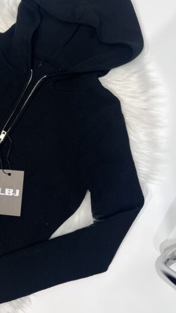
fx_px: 349
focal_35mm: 42
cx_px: 24
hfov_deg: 27.5
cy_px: 104
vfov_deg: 47.6
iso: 50
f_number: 1.5
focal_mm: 5.7
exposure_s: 1/407
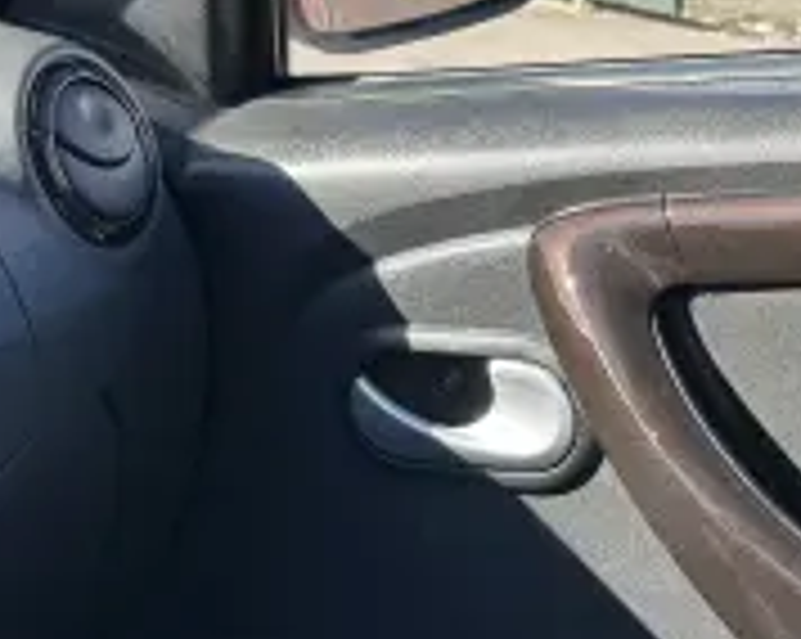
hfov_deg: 20.1
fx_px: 2250
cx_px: 504
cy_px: 374
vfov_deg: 16.2
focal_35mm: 95
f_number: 1.78
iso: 80
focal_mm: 6.86
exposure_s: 1/729
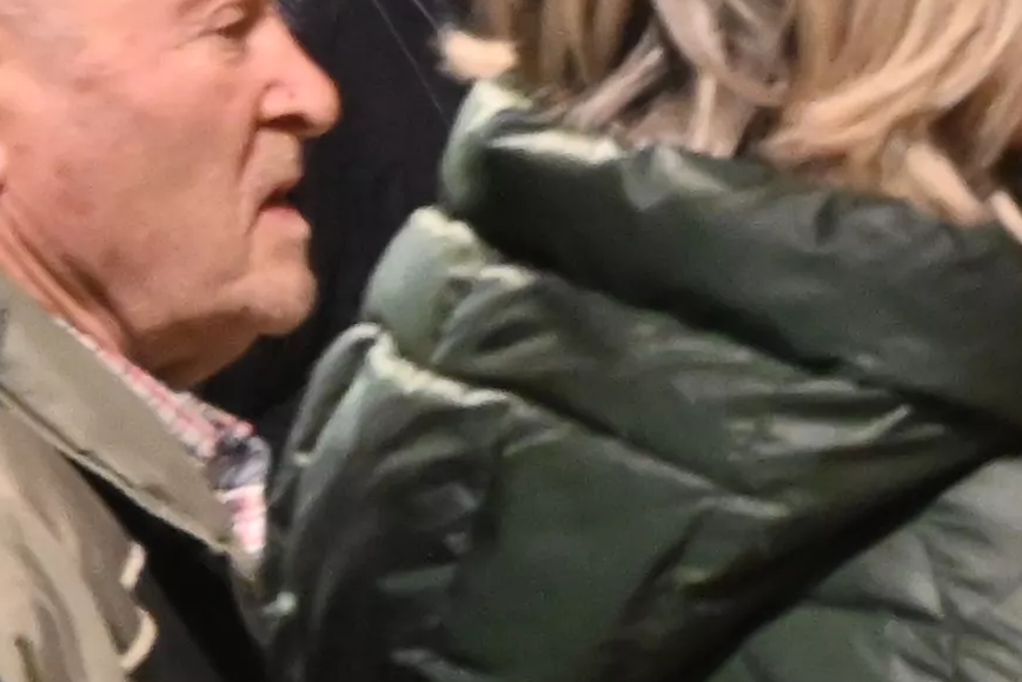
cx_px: 2217
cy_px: -18
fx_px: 13656
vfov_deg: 2.9
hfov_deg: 4.2
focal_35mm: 481
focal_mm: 50
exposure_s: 1/30
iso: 3200
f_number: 6.3
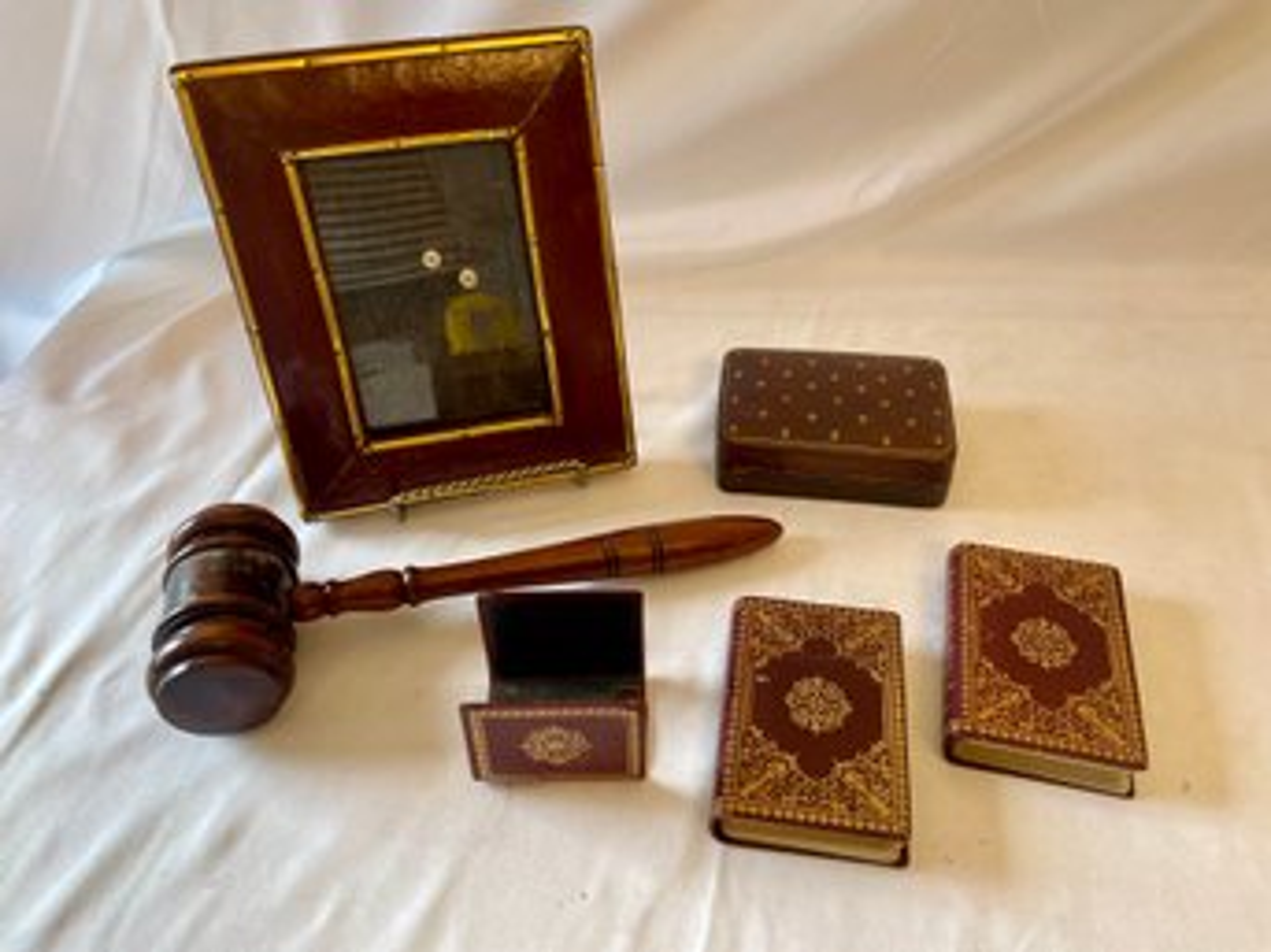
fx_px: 954
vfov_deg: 53.0
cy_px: 476
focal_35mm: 26
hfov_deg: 67.3
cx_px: 636
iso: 100
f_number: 1.6
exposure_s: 1/121
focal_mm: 4.2
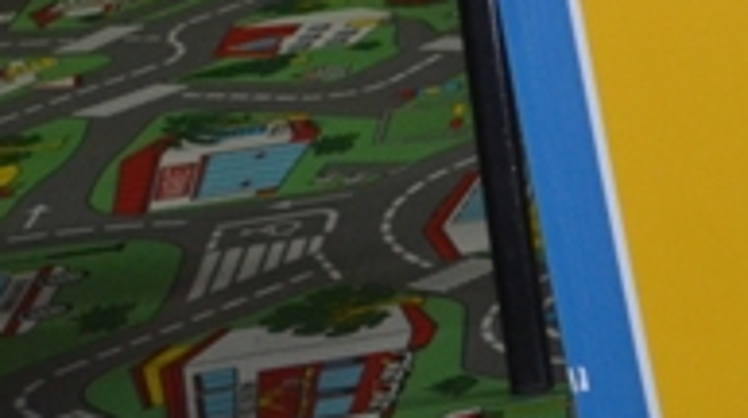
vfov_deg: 8.0
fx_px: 2971
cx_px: 1918
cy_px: -77
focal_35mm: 150
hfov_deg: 11.3
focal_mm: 18
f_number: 3.5
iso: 800
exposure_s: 1/60
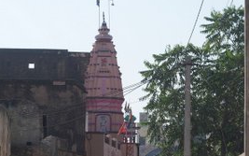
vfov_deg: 7.4
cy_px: 99
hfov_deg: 11.8
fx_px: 1201
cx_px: 124
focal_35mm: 177
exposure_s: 1/800
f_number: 5
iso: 100
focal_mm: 26.2
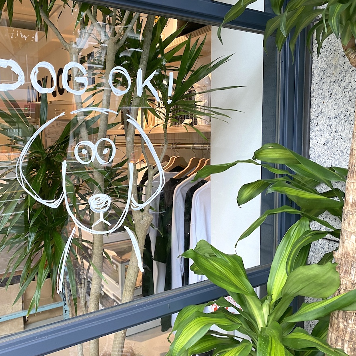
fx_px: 361
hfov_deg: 52.4
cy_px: 180
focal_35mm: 31
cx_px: 156
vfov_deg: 52.5
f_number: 1.8
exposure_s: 1/50
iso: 80
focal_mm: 4.25
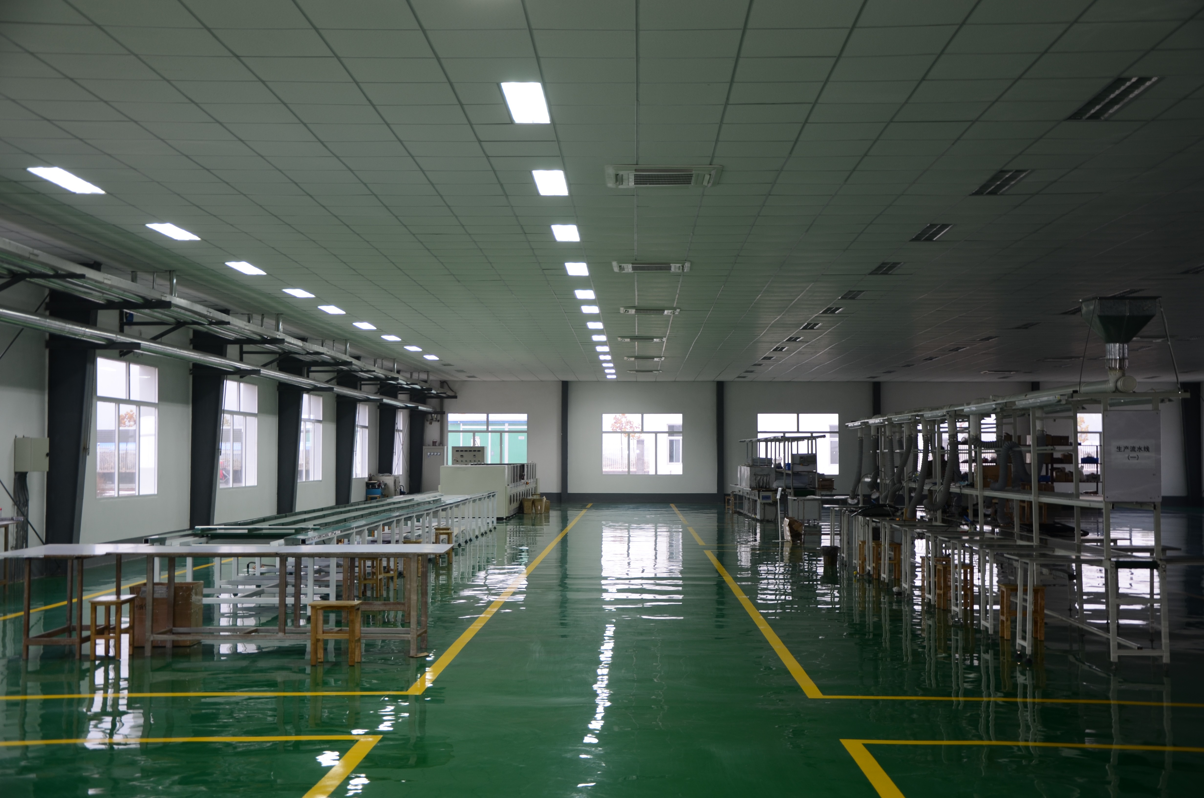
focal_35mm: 45
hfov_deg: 43.7
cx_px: 602
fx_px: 1502
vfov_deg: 29.7
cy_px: 399
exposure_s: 1/5
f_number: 4.2
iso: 100
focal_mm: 30
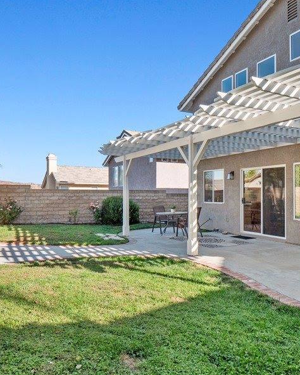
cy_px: 192
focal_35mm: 27
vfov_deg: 64.0
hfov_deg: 52.9
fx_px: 300
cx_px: 177
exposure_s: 1/200
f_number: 8
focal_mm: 8
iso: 200
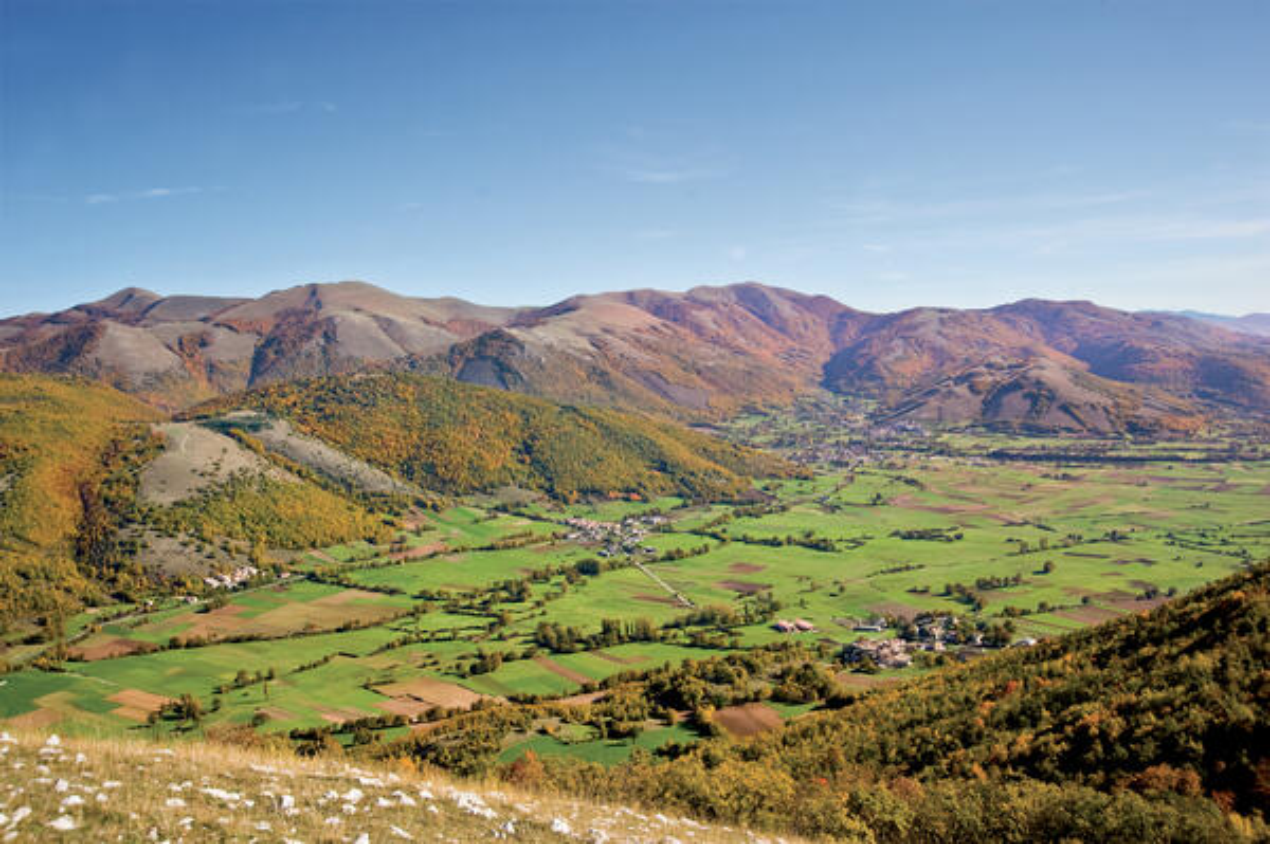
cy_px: 422
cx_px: 635
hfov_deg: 55.8
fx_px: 1198
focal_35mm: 34
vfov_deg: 38.8
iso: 200
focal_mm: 34
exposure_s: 1/320
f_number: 9
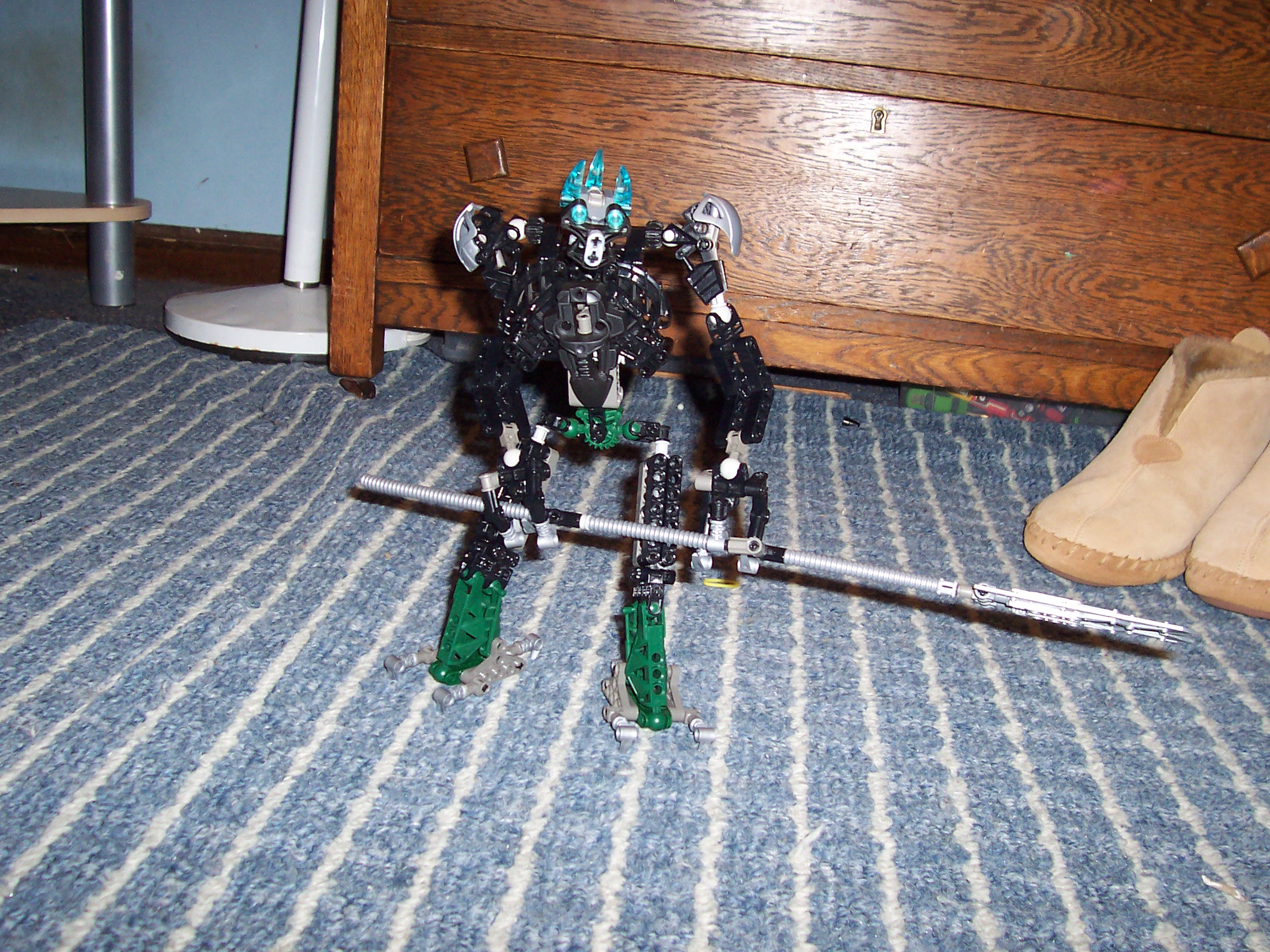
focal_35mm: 37
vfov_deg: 38.7
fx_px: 1357
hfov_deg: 50.1
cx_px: 635
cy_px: 476
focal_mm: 5.6
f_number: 2.8
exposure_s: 1/60
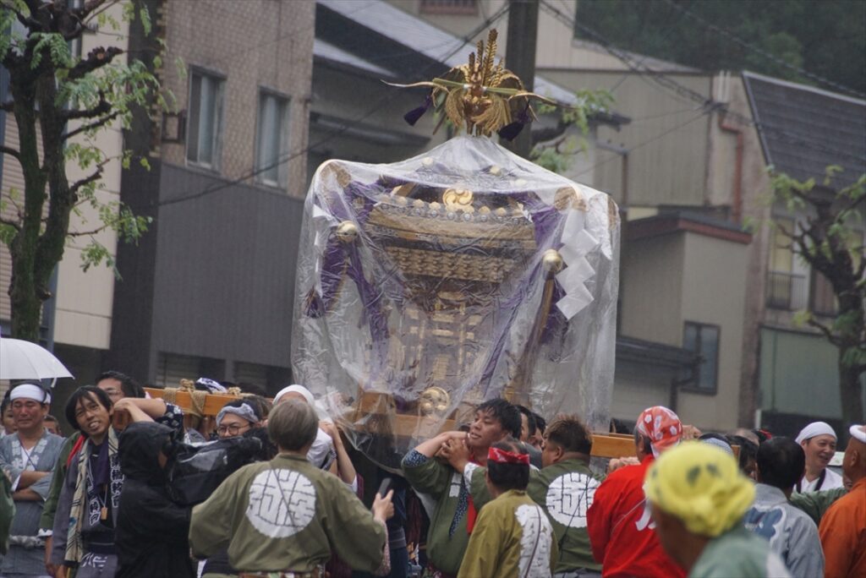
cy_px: 289
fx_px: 7581
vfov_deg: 4.4
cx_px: 433
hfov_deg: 6.5
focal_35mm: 315
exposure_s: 1/400
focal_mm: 210
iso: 800
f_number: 6.3
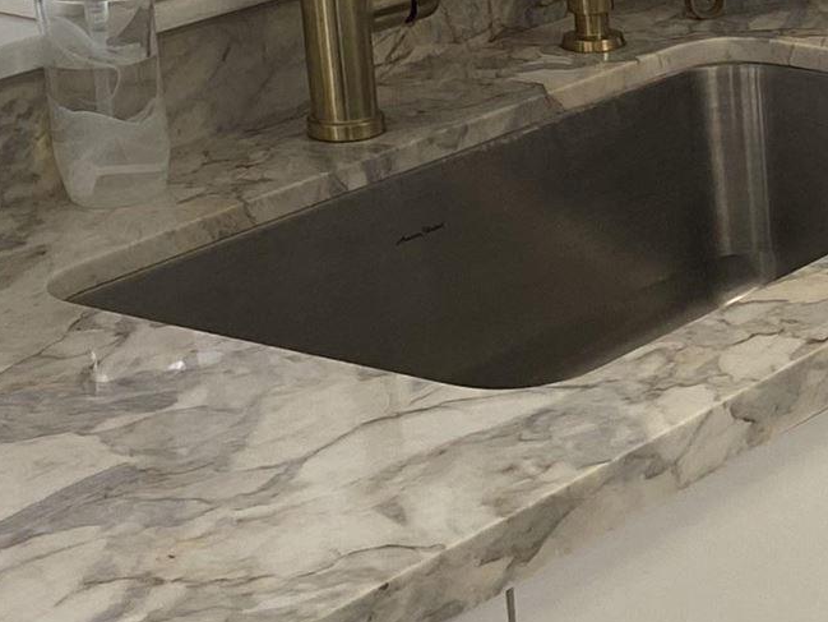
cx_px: 1217
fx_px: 2943
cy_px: 282
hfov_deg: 14.9
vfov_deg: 12.1
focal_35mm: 123
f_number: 1.8
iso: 125
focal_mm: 4.25
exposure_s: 1/121
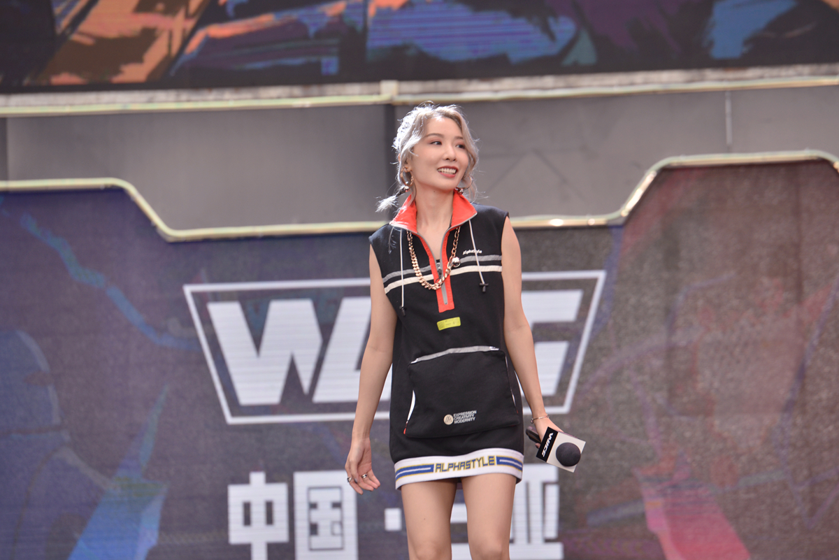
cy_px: 280
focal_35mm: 200
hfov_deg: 10.3
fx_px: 4663
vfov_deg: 6.9
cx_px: 420
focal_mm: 200
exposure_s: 1/200
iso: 160
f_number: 4.5
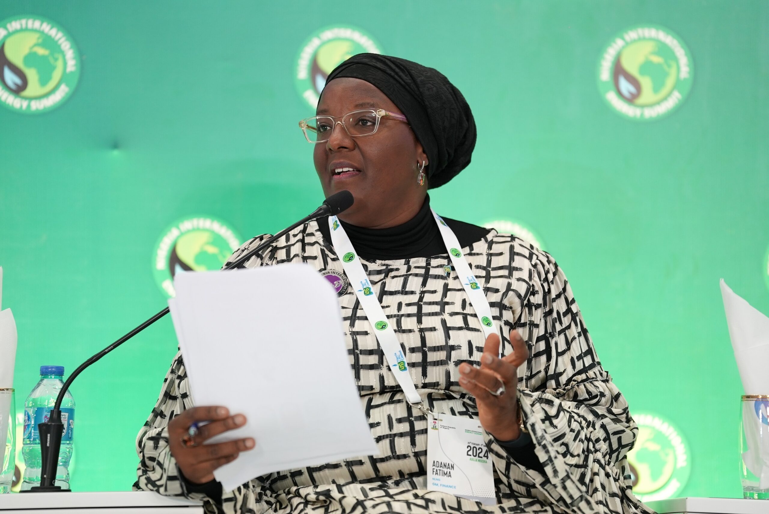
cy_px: 257
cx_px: 384
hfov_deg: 10.8
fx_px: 4067
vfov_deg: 7.2
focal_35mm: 190
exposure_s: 1/250
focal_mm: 190.3
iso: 1600
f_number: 2.8
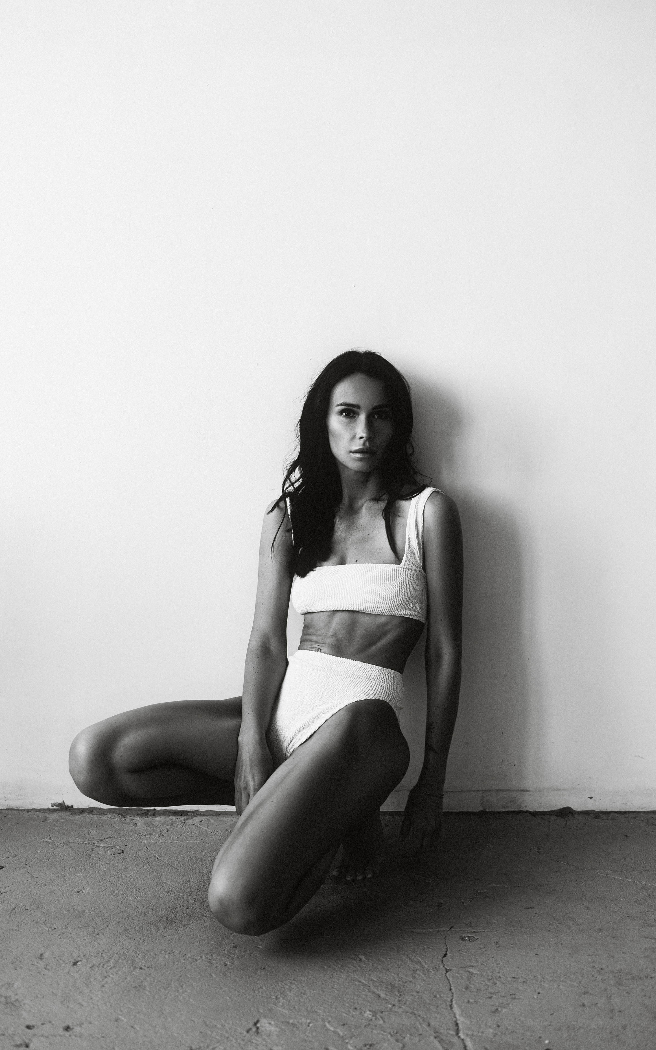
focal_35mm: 51
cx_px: 312
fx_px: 1459
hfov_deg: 25.3
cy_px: 525
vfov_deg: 39.6
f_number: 3.2
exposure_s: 1/160
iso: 320
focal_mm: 50
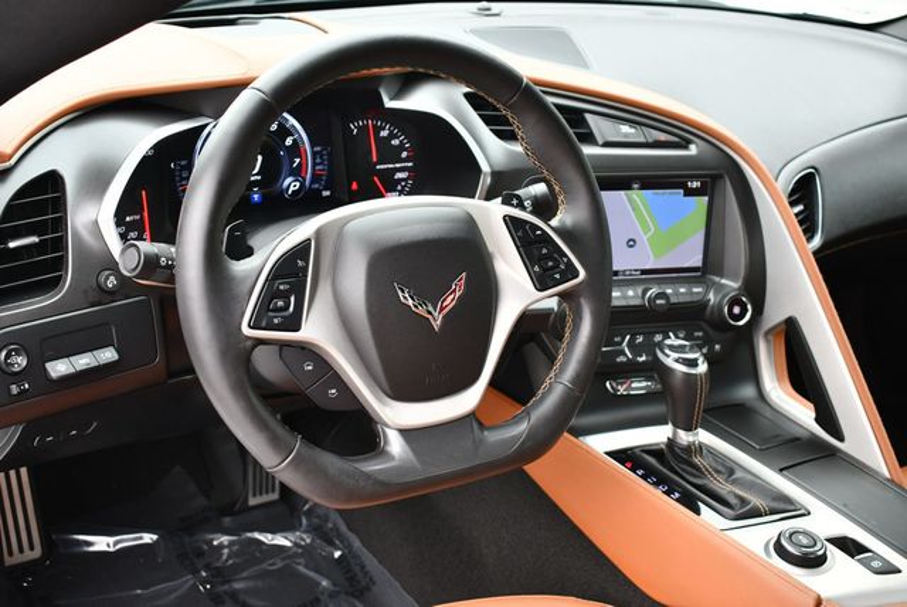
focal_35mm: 44
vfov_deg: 30.6
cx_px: 454
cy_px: 304
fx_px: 1110
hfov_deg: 44.5
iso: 500
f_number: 3.8
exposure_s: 1/250
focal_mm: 22
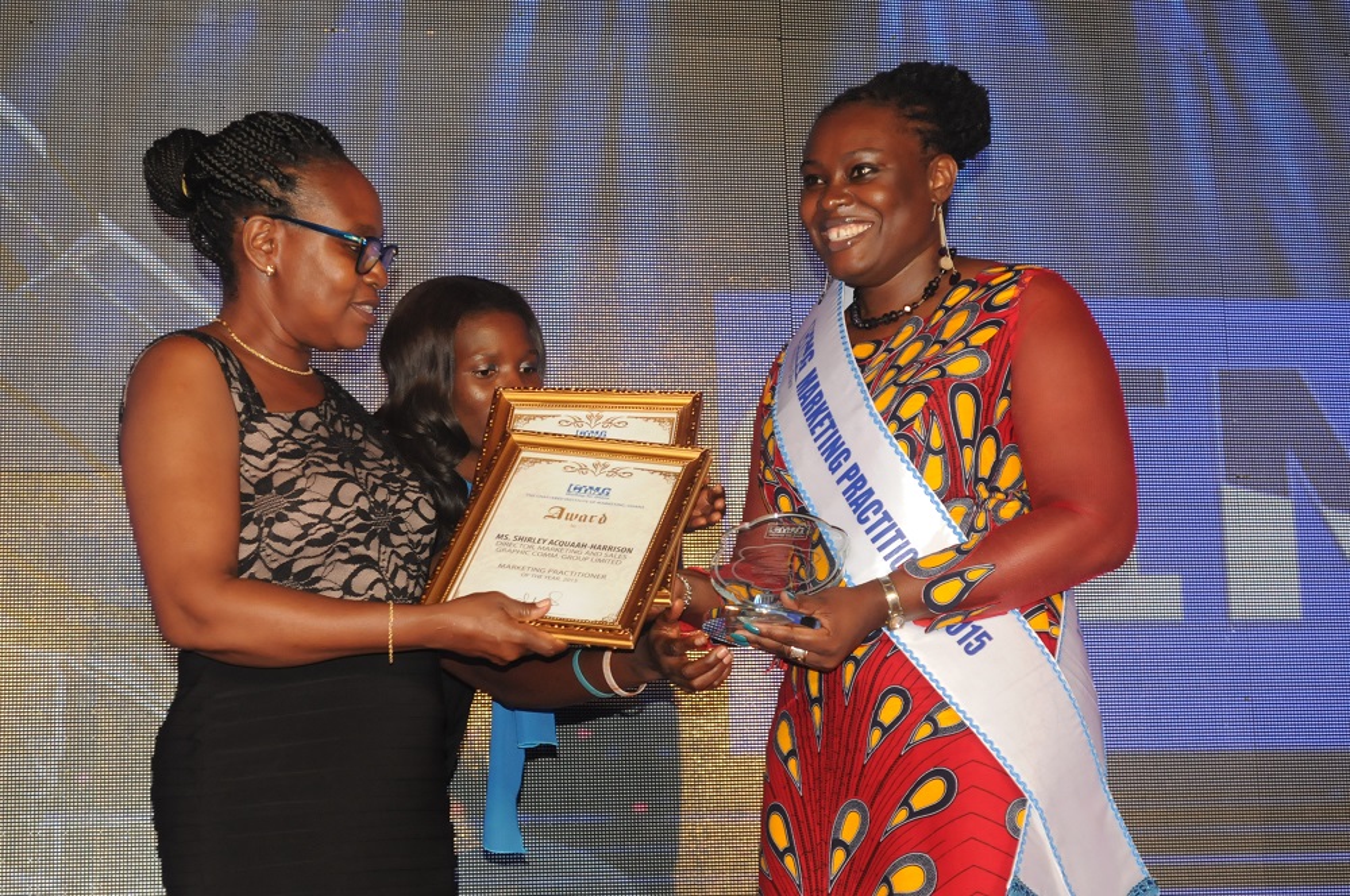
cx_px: 675
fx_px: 3090
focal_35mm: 82
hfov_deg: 24.6
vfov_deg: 16.5
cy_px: 448
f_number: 5.6
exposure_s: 1/100
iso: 800
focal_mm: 55
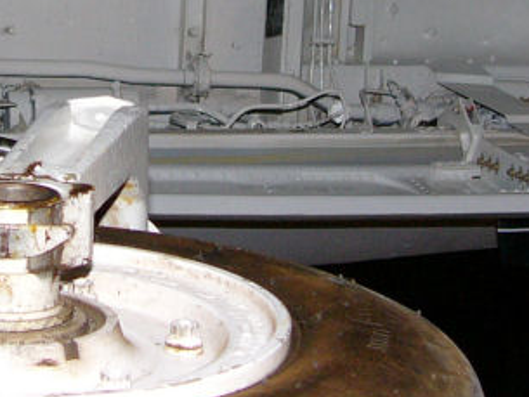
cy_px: 35
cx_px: 87
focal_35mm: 112
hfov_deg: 17.4
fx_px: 1712
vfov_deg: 13.1
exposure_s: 1/60
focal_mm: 6
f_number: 2.8
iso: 100
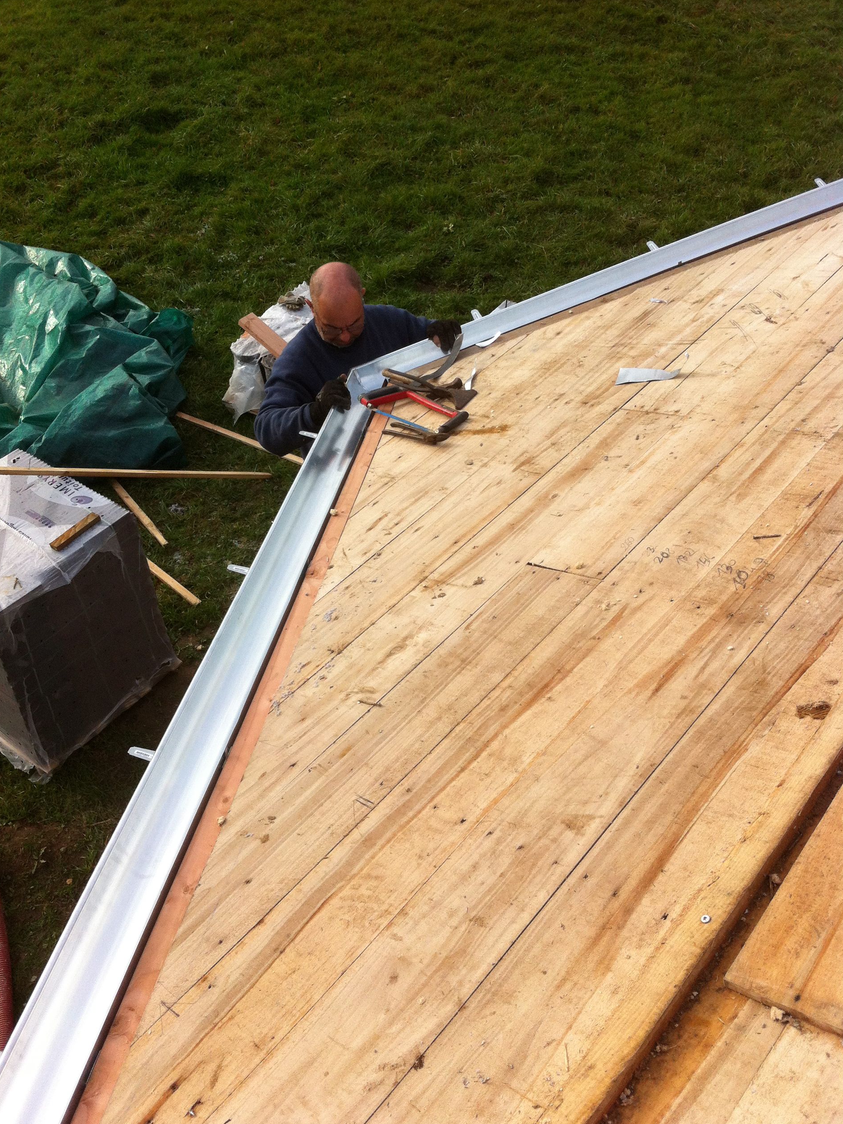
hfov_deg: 39.7
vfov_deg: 51.4
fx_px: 1169
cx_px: 414
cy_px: 562
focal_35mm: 36
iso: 80
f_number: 2.8
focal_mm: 3.85
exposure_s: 1/759
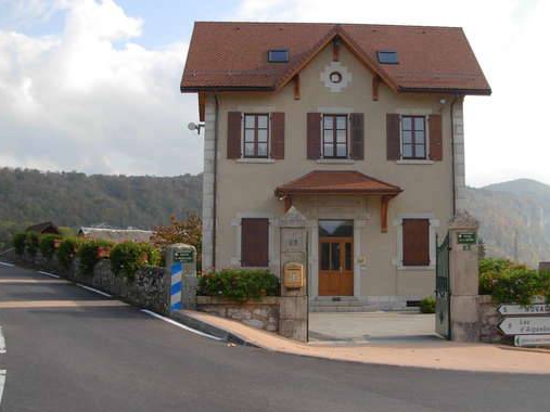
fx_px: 715
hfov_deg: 42.1
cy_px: 192
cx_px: 297
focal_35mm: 45
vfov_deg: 32.2
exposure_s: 1/575
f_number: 2.9
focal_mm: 6.3
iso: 79
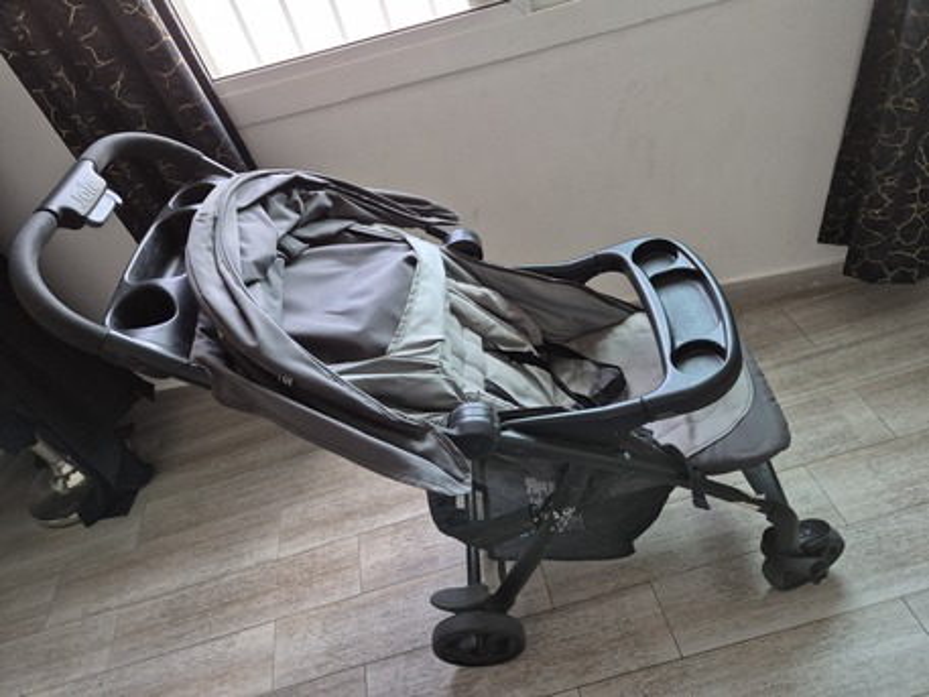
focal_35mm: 23
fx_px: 617
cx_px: 464
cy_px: 348
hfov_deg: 73.9
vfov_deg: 58.9
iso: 250
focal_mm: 5.4
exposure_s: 1/100
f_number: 1.8
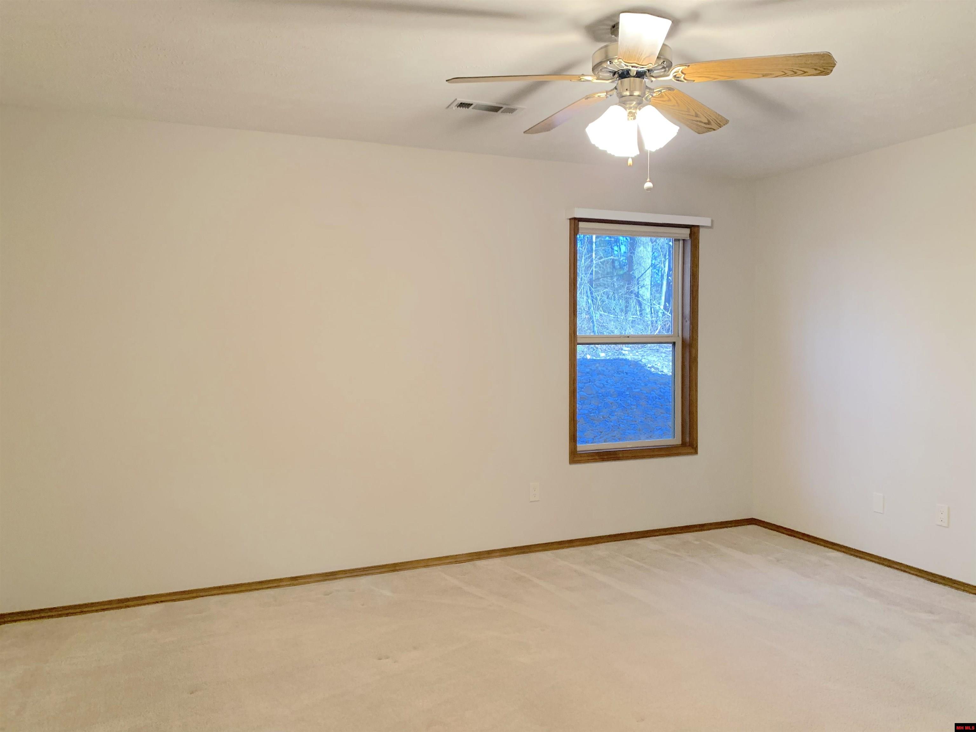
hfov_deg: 67.3
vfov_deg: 53.1
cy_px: 366
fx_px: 733
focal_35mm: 26
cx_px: 488
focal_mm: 4.25
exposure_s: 1/60
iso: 200
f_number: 1.8
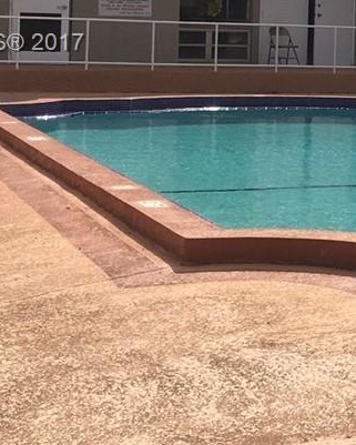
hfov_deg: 12.6
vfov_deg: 16.8
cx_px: 617
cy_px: 44
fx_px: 1488
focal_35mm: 113
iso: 25
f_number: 2.2
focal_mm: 4.15
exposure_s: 1/2079
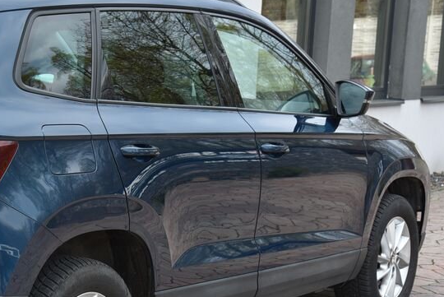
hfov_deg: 21.8
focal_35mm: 91
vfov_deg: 15.0
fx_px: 1123
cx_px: 32
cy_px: 211
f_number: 8
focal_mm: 48
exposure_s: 1/250
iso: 500
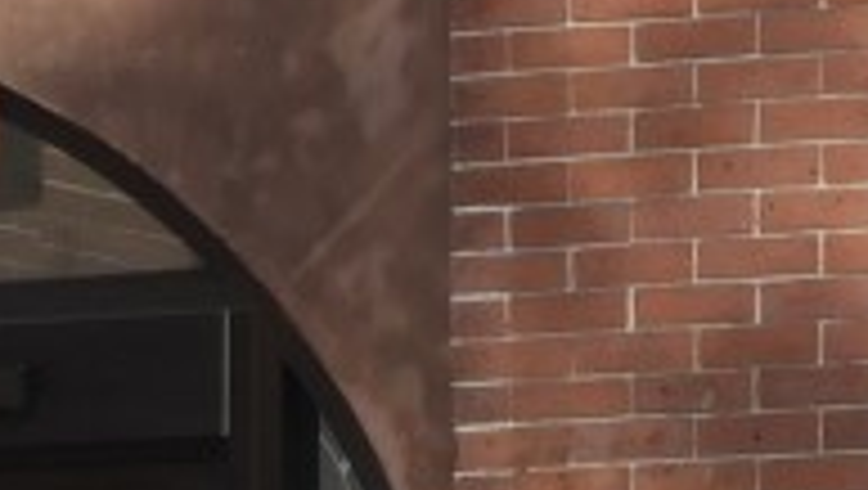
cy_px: 989
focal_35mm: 649
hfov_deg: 3.3
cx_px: -162
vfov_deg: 1.9
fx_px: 14952
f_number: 4.5
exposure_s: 1/400
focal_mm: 14.3
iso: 100
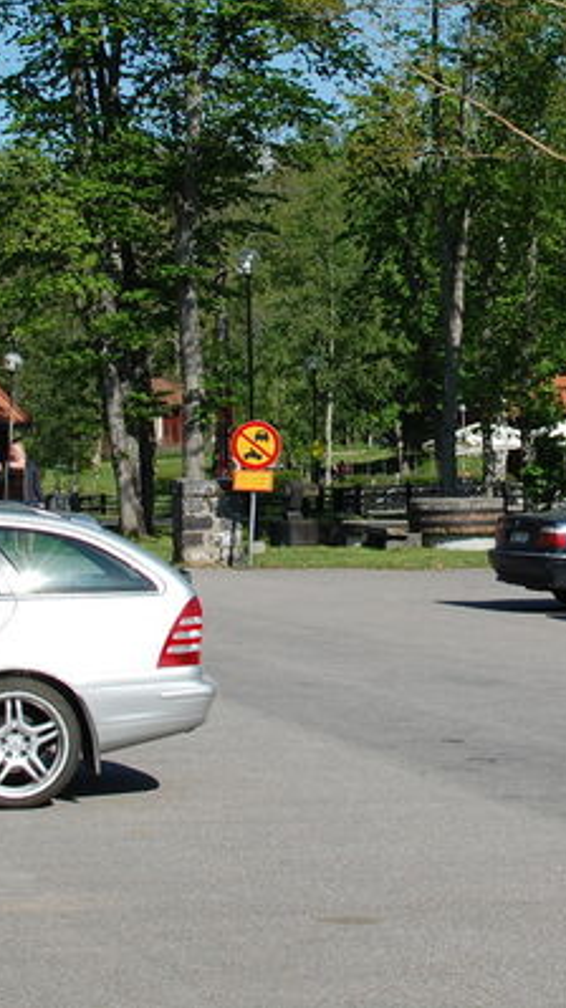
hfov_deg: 11.0
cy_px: 342
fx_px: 2941
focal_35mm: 110
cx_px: 403
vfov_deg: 19.4
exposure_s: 1/320
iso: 200
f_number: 9
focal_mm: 35
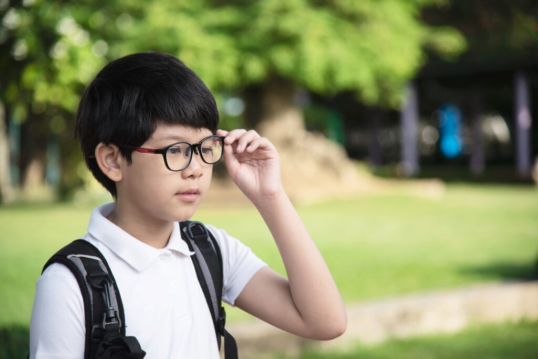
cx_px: 269
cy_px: 180
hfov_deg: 17.1
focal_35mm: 120
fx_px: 1794
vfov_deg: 11.4
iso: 320
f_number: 4
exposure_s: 1/800
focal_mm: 120
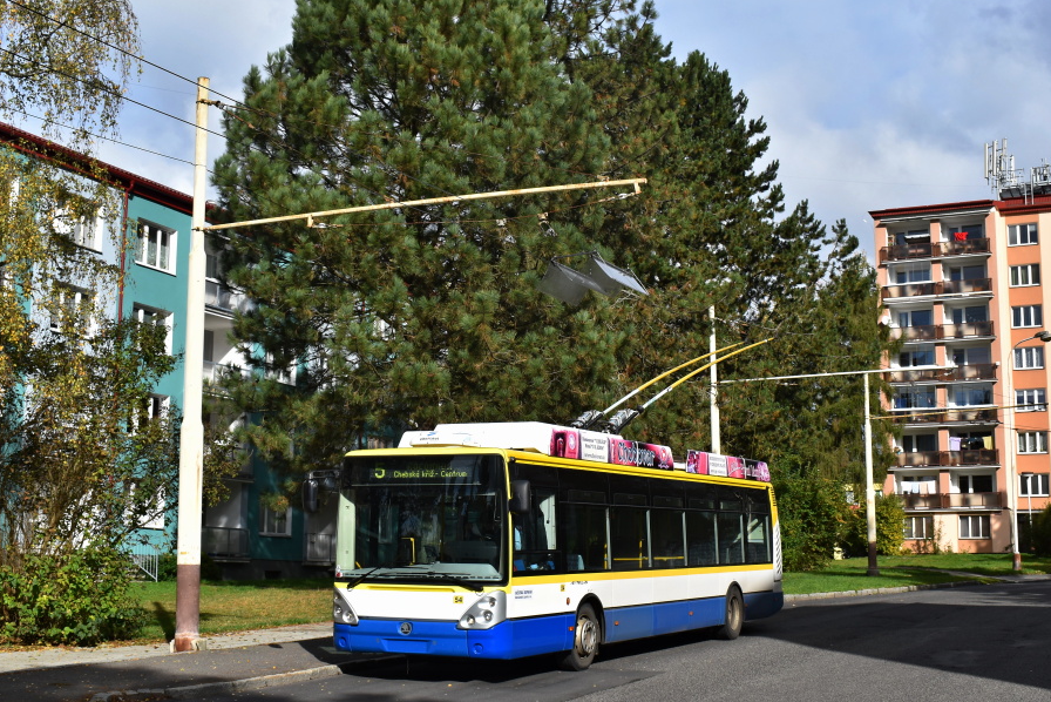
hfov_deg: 41.1
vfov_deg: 28.1
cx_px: 536
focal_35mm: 48
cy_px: 370
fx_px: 1402
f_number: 10
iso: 200
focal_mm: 28
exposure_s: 1/400
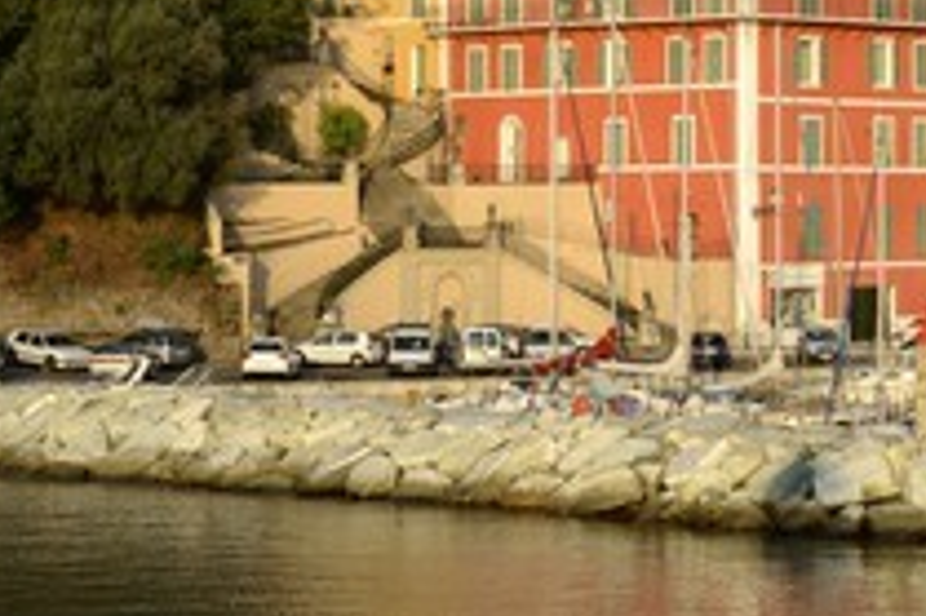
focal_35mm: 141
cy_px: 62
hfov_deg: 14.4
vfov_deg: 9.7
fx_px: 3624
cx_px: 875
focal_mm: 70
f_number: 10
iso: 200
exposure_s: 1/200
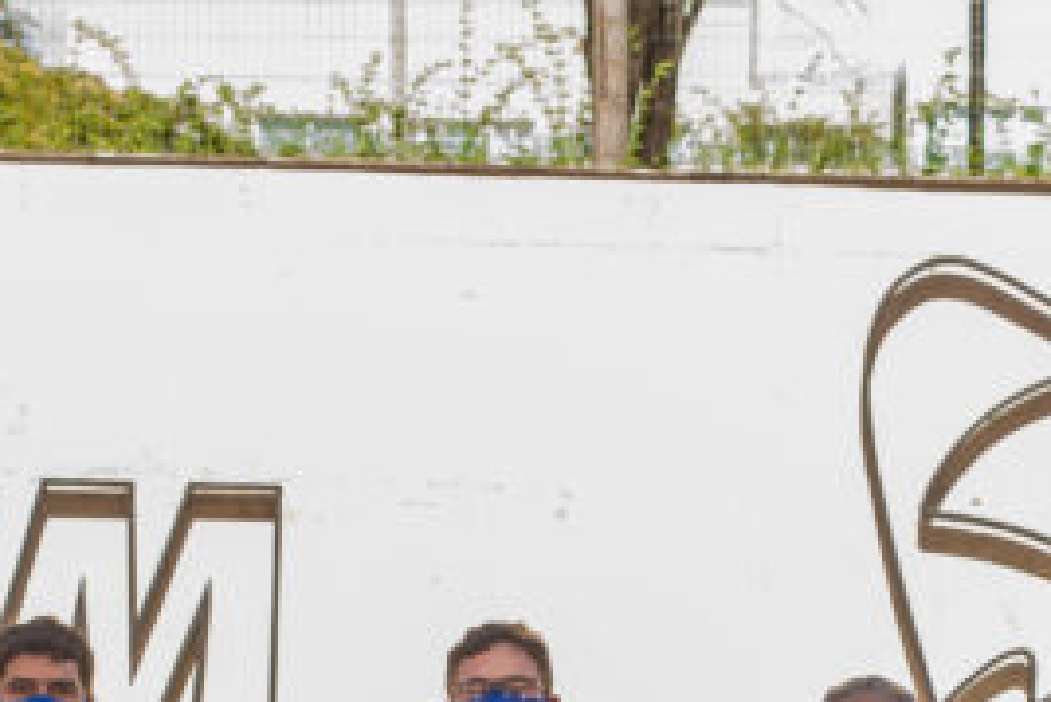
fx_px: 5579
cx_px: 647
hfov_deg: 10.8
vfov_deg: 7.1
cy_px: 1149
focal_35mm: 191
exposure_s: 1/200
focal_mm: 50
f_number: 5.6
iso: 200
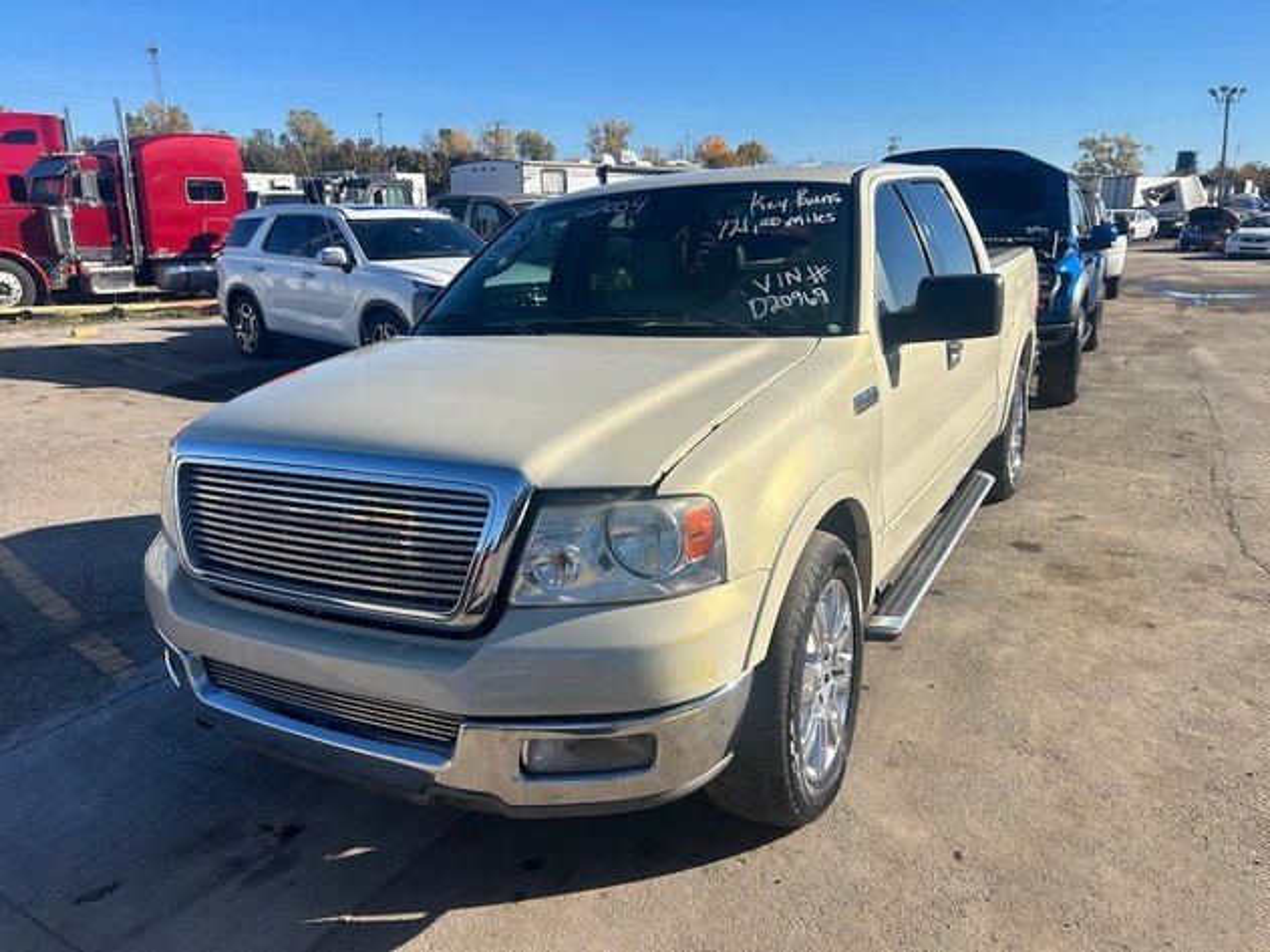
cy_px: 476
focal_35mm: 26
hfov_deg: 67.3
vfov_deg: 53.0
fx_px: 954
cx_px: 635
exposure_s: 1/4444
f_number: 1.5
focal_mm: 5.7
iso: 50
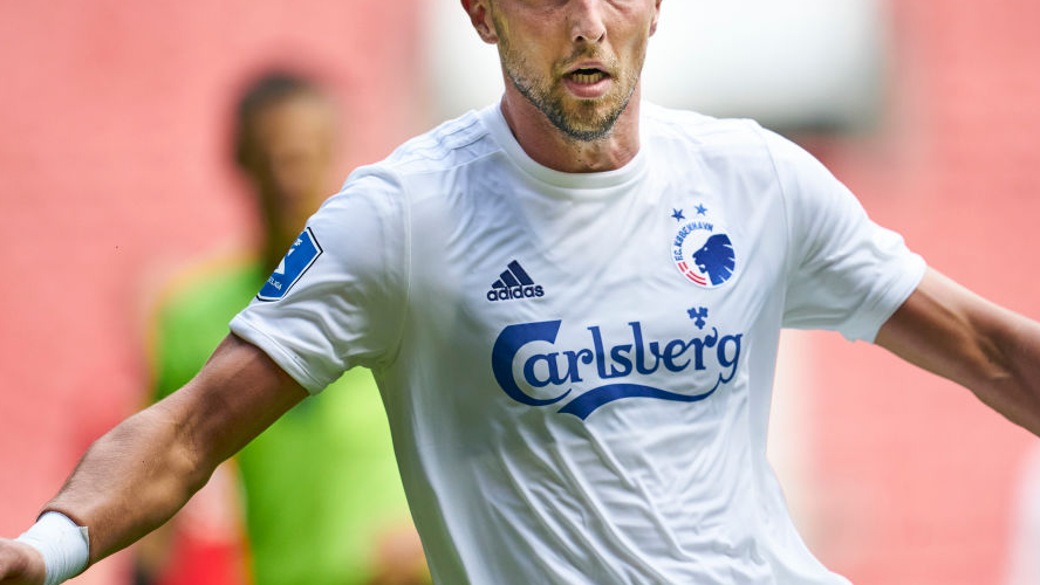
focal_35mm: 483
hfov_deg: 4.5
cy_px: 233
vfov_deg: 2.5
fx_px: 13323
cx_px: 516
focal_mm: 400
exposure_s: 1/4000
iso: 1600
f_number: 2.8
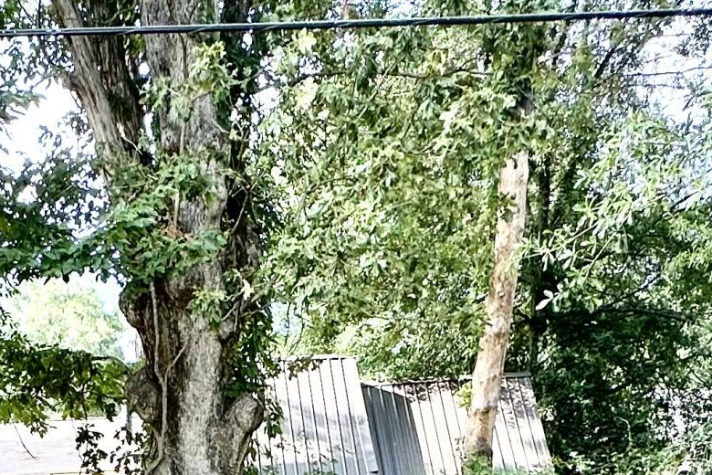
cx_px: 58
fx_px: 1107
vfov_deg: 18.0
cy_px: 904
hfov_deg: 33.6
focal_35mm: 56
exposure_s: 1/308
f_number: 2.2
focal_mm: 2.22
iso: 40
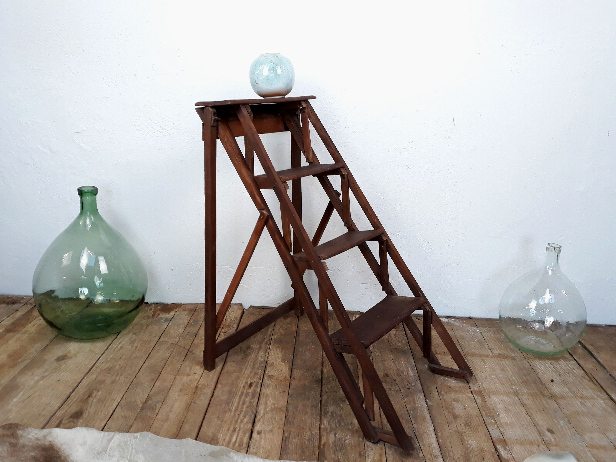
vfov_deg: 51.4
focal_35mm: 27
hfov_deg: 65.3
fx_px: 480
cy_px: 231
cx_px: 308
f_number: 1.7
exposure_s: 1/50
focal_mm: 3.71
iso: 80
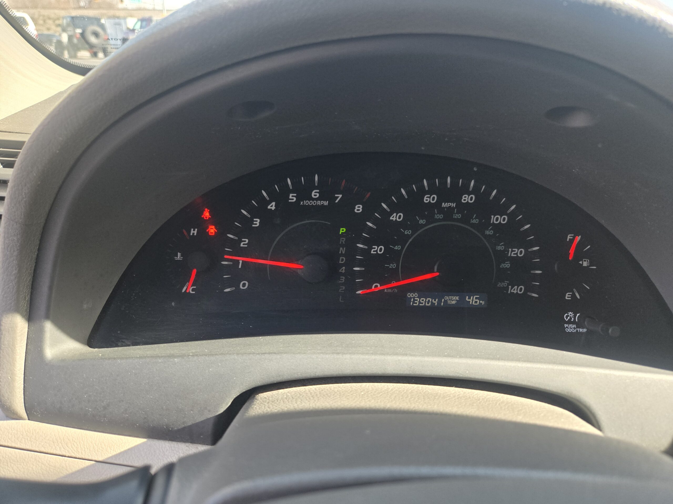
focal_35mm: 23
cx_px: 336
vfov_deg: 58.9
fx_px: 447
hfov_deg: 73.9
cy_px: 252
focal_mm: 5.4
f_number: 1.8
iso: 160
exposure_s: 1/508
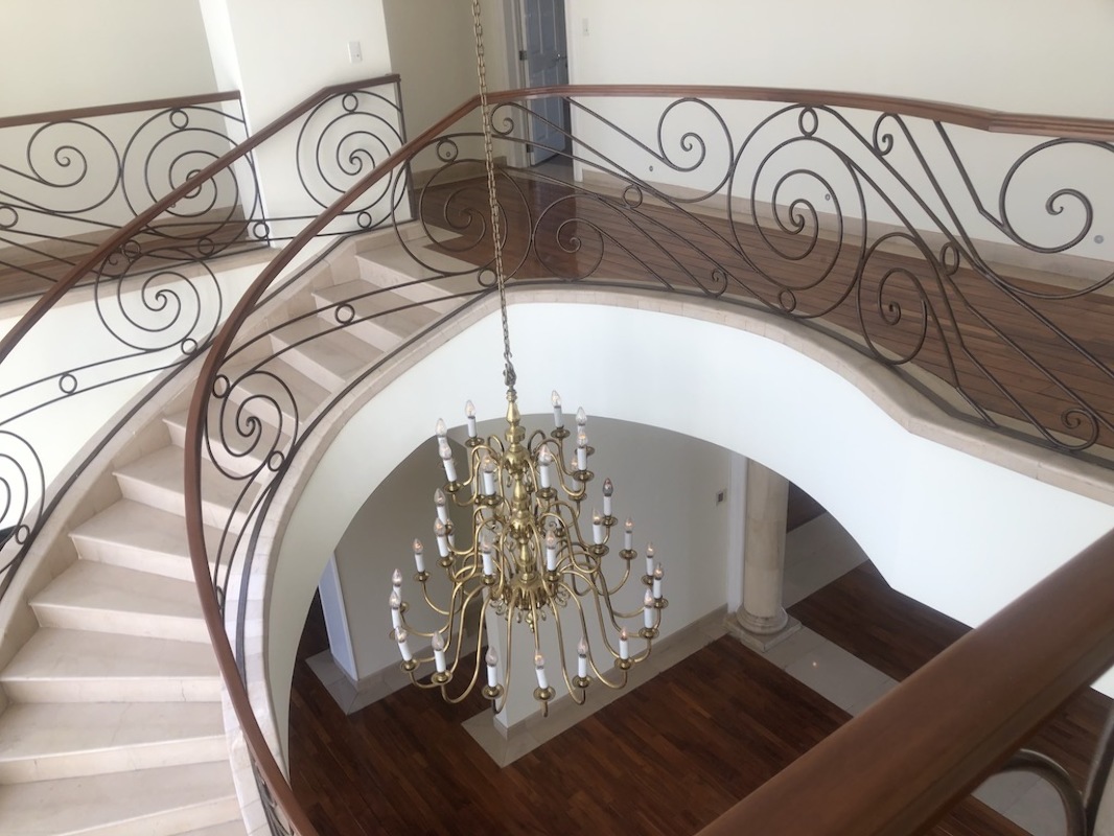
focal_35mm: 28
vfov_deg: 49.8
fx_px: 901
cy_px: 418
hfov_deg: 63.4
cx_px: 557
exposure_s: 1/170
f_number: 1.8
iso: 20
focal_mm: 3.99
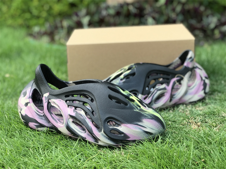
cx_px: 113
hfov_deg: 33.8
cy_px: 84
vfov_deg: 25.7
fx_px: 372
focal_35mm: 57
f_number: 2.8
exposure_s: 1/100
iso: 25
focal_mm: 6.6
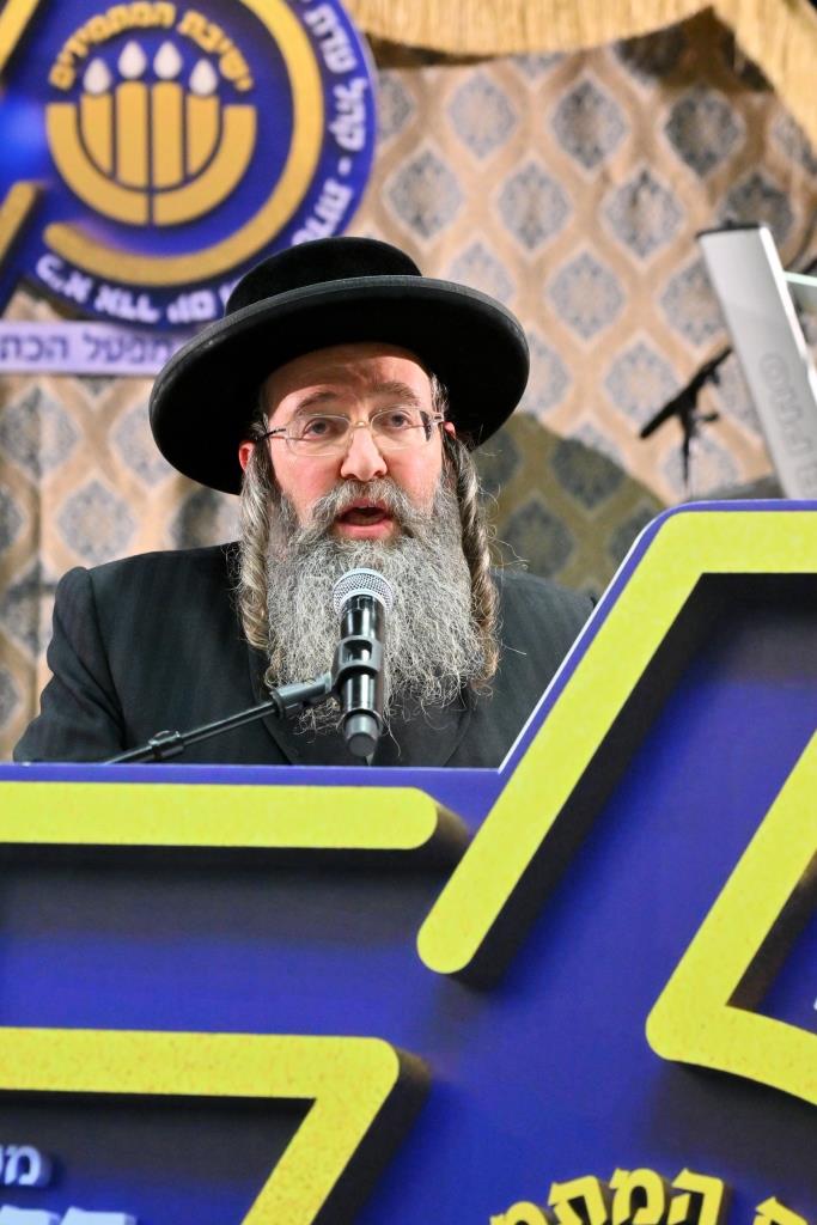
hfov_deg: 10.4
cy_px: 612
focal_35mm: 132
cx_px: 408
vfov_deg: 15.5
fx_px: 4492
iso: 1600
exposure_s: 1/250
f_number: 4
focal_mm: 88
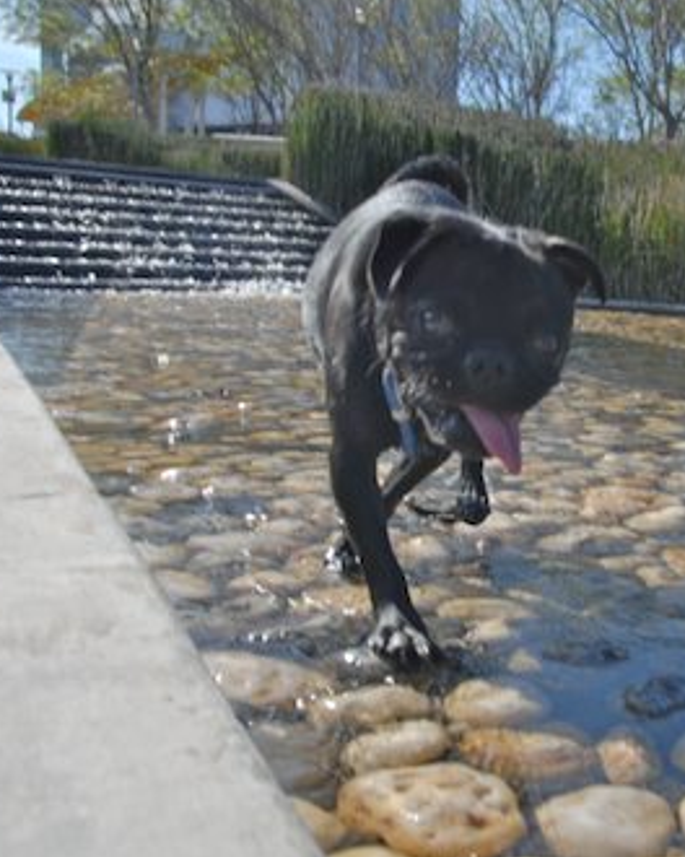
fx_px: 1191
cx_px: 610
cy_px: 428
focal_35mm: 47
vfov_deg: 39.5
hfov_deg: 30.7
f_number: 8
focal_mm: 22
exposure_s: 1/200
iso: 100
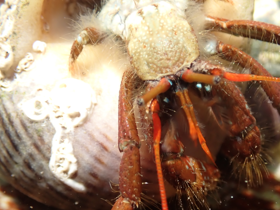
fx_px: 526
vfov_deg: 22.6
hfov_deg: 29.7
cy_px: 128
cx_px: 175
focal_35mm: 65
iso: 100
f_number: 3.5
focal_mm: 6.83
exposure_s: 1/160
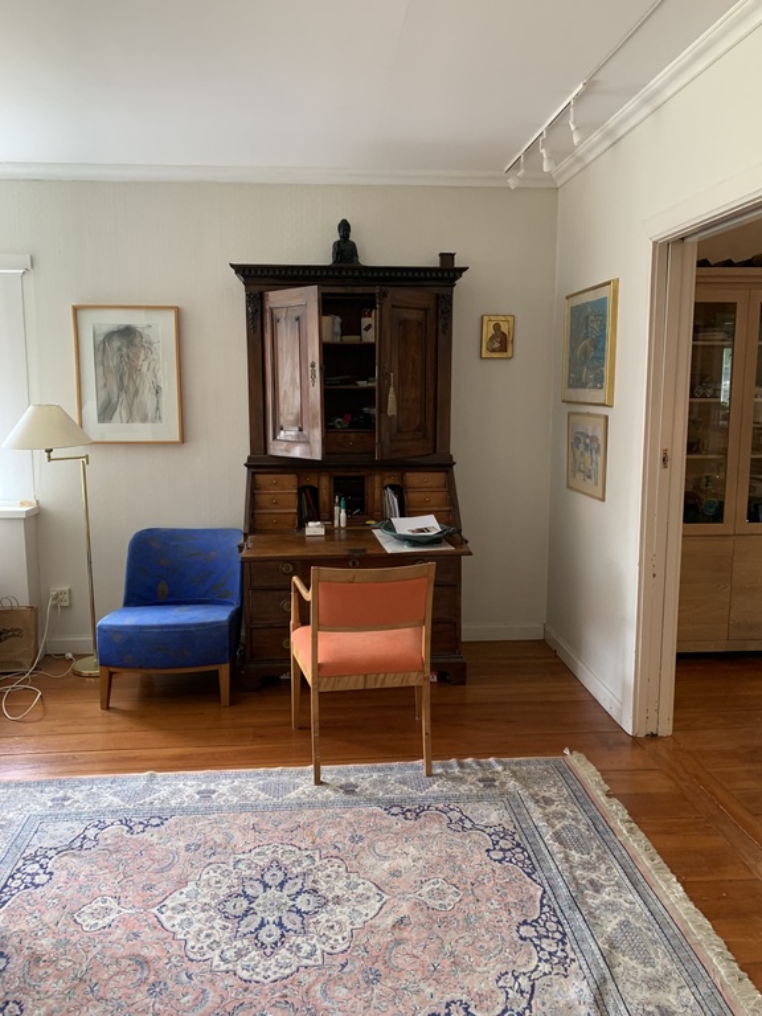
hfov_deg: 53.1
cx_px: 381
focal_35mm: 26
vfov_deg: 67.3
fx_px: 763
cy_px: 508
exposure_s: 1/60
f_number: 1.8
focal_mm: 4.25
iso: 160
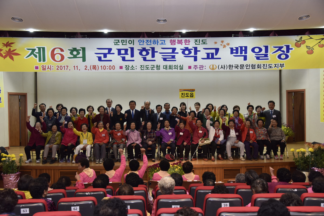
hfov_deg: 48.5
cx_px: 162
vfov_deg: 33.4
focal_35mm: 40
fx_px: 360
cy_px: 108
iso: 1000
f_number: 5
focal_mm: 40
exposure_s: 1/100
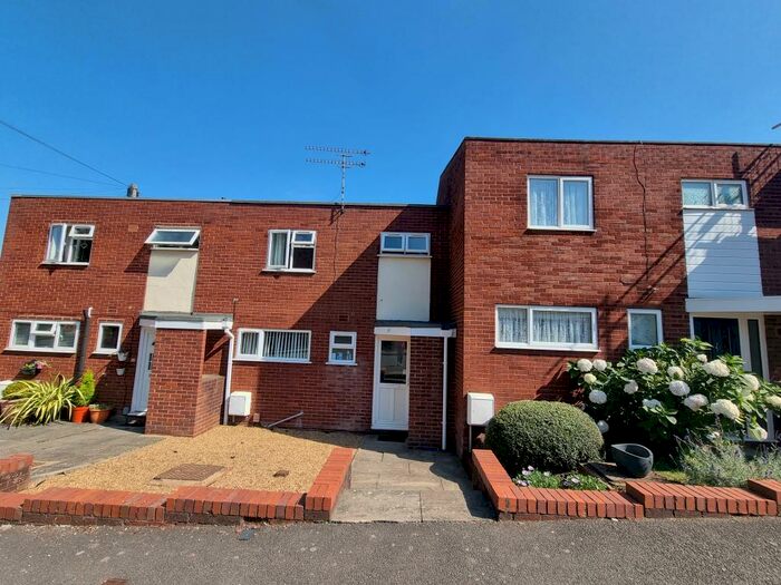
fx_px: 293
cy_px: 292
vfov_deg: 89.9
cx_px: 390
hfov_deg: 106.2
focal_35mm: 13
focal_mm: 2.2
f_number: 2.2
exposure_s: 1/1040
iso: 50
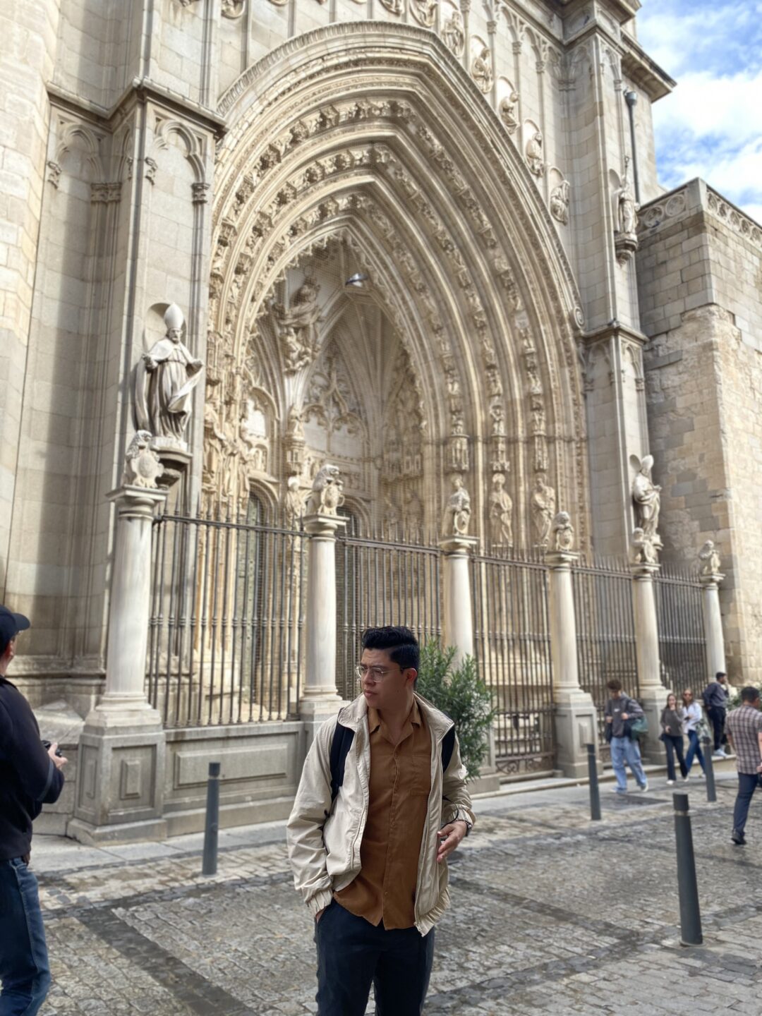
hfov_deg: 53.1
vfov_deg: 67.3
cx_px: 381
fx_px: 763
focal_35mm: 26
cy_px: 508
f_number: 1.8
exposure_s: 1/398
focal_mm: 4.25
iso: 32
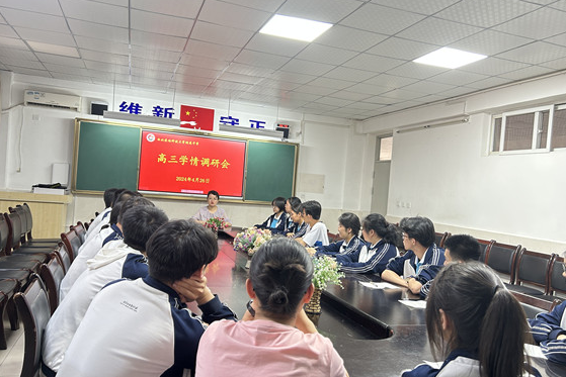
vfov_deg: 45.0
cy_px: 191
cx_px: 294
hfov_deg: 63.6
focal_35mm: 29
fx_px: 456
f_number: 1.5
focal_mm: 5.7
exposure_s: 1/50
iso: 125
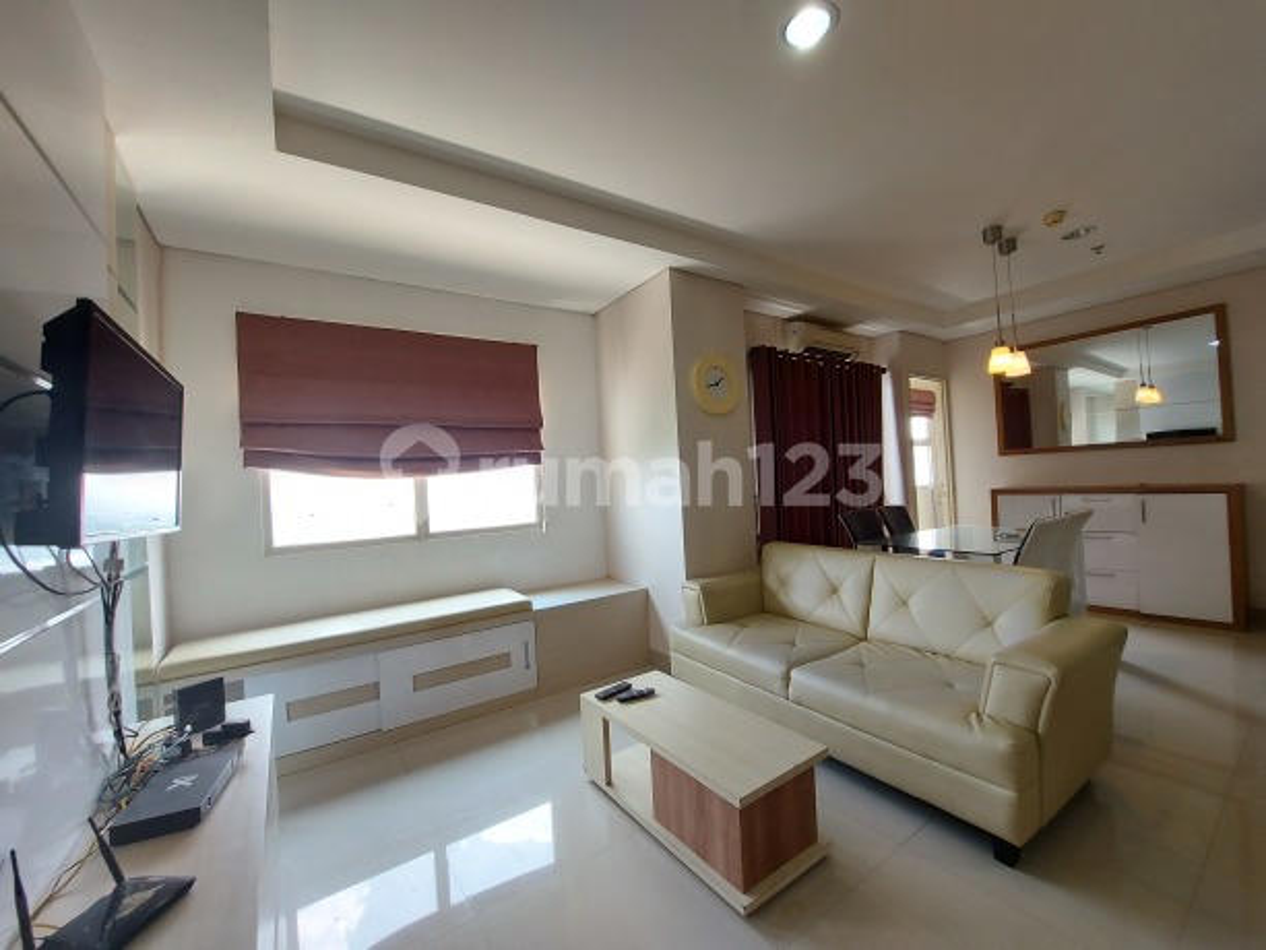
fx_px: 476
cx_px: 633
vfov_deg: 89.9
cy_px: 475
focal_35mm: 13
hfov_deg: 106.2
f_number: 2.2
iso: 80
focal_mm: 1.74
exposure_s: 1/50
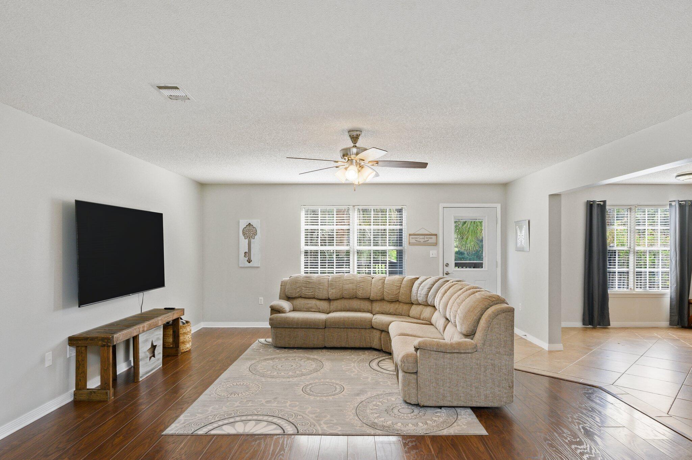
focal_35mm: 20
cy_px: 230
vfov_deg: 60.6
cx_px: 346
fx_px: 394
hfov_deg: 82.6
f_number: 9
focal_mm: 20.5
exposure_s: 1/30
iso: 500
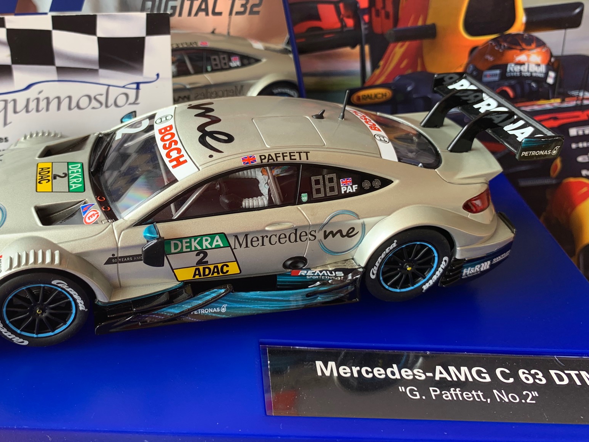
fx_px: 578
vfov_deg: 41.6
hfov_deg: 53.3
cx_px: 217
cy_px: 179
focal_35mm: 34
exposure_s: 1/126
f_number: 1.8
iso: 25
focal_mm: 4.25
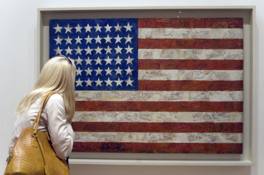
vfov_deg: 28.9
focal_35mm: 46
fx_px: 341
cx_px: 132
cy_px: 88
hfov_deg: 42.4
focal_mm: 31
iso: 800
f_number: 4.5
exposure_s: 1/20
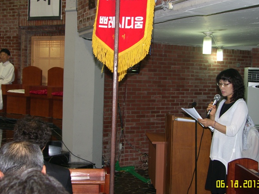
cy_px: 95
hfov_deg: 34.9
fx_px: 411
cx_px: 137
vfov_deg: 26.5
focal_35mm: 55
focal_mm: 12.9
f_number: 2.5
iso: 100
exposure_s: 1/50
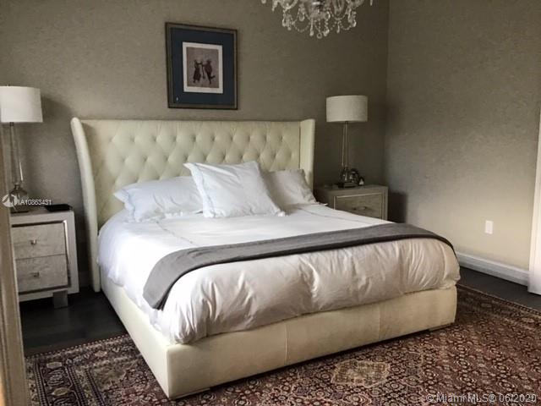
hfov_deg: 58.4
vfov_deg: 45.4
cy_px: 203
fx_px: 484
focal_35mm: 31
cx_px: 270
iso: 100
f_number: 2.4
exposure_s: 1/30
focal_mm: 3.3
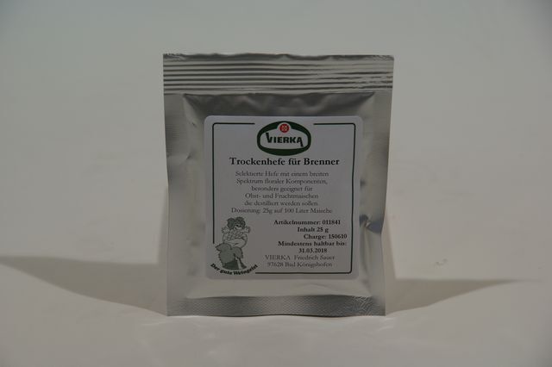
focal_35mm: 120
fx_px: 1839
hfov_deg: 17.1
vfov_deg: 11.4
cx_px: 276
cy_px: 184
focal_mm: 80
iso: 100
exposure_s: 1/160
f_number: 7.1
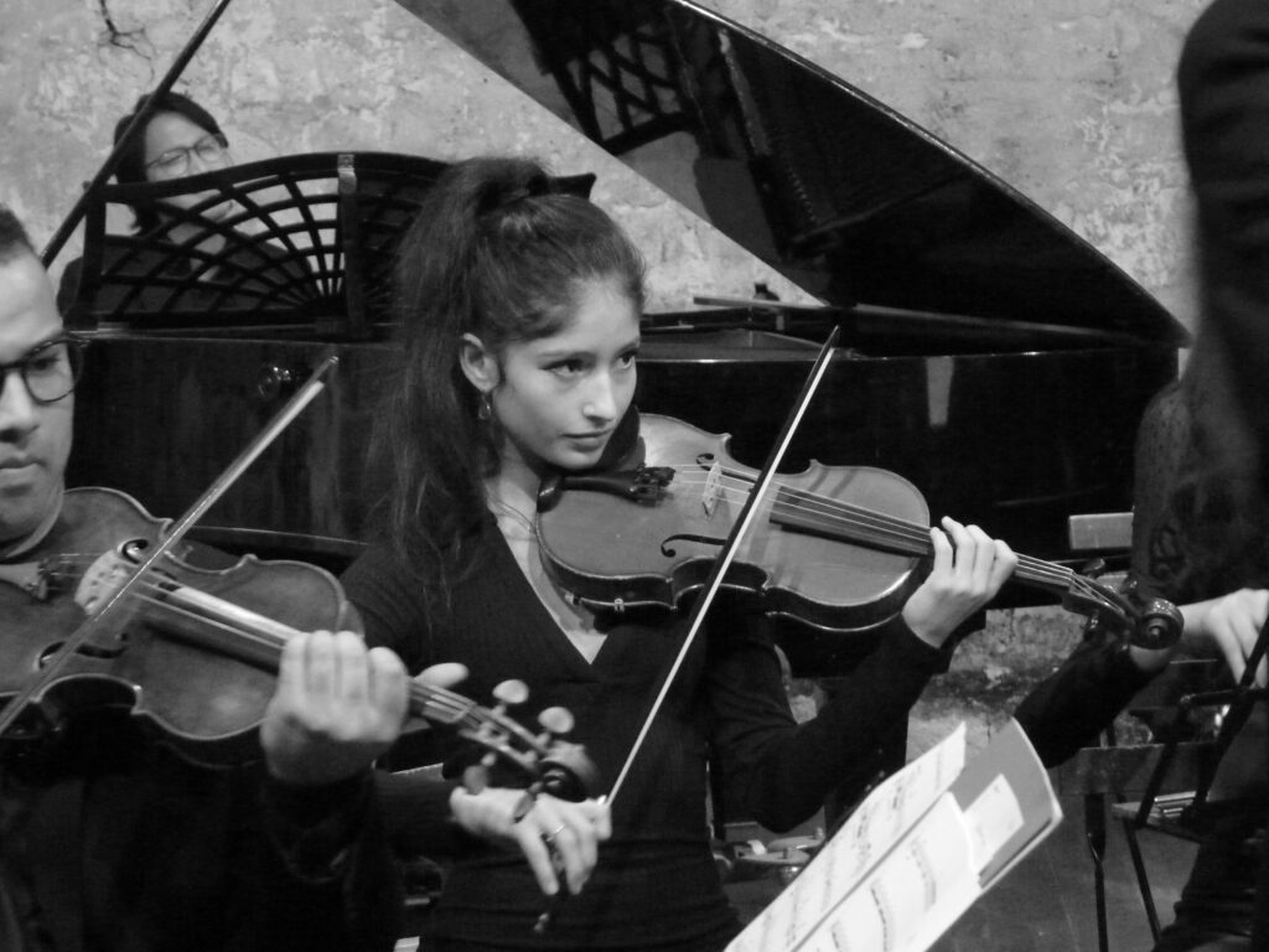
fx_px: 4582
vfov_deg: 11.9
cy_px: 476
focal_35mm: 125
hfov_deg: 15.8
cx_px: 634
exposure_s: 1/10
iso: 1000
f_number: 3.6
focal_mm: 22.3
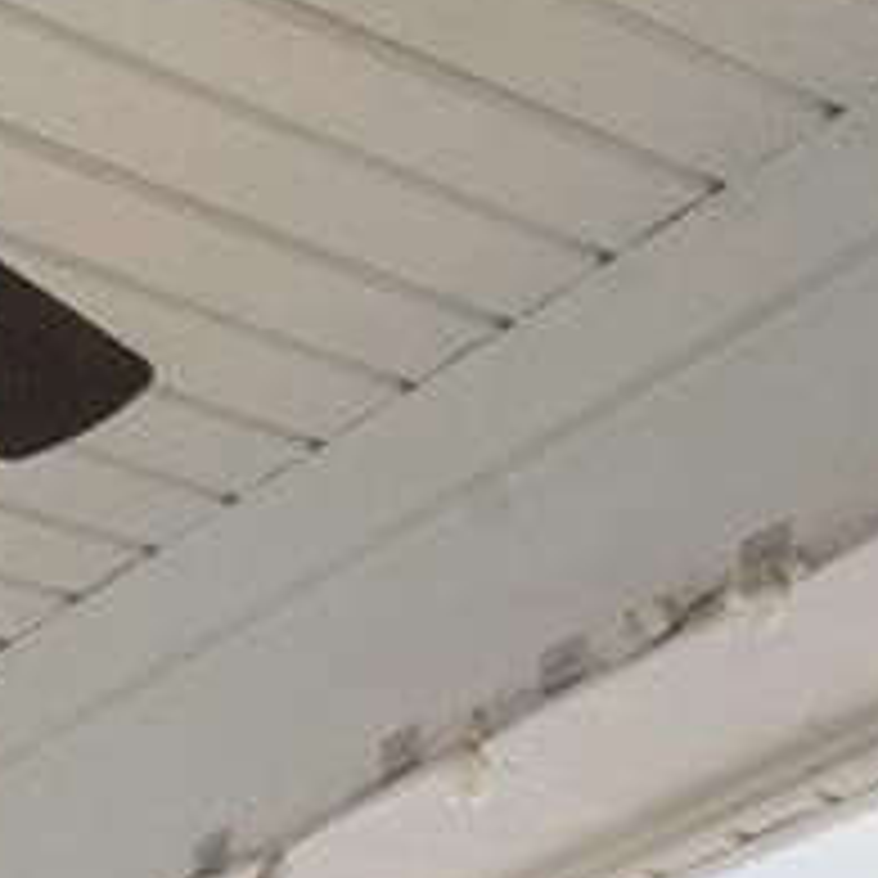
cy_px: 2355
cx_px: 1229
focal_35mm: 143
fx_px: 4104
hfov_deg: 11.8
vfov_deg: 10.1
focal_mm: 16
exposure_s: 1/250
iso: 100
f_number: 16
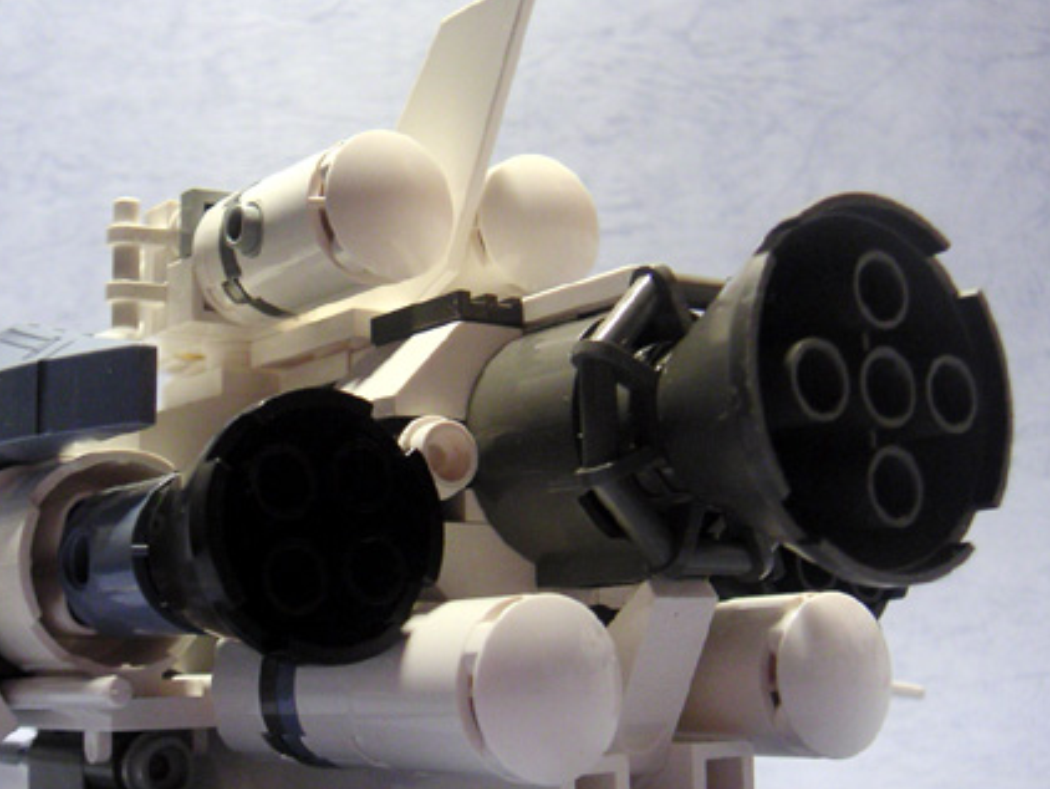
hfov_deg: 35.4
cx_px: 411
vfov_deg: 27.1
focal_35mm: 54
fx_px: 1639
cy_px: 416
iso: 100
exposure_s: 1/20
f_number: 2.8
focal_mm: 6
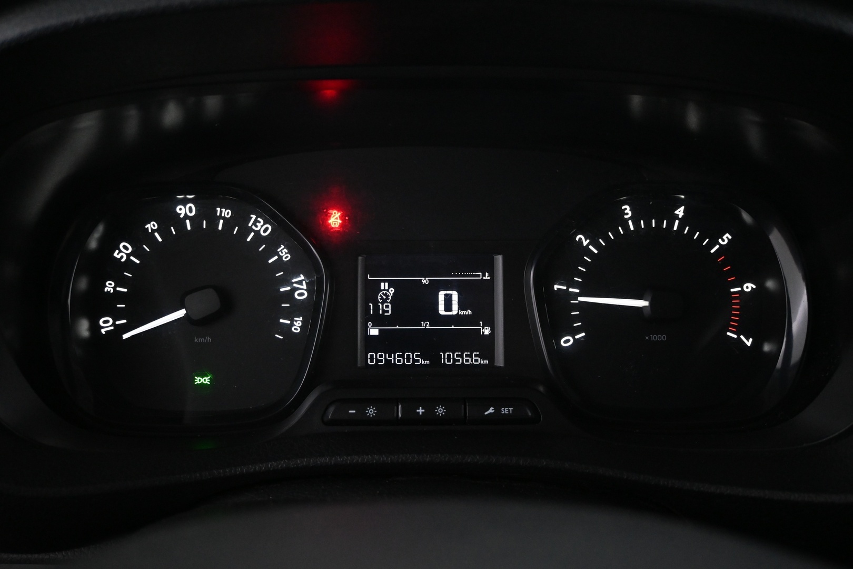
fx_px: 746
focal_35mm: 32
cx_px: 426
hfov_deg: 59.5
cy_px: 284
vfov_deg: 41.7
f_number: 4
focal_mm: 21
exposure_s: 1/30
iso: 3600
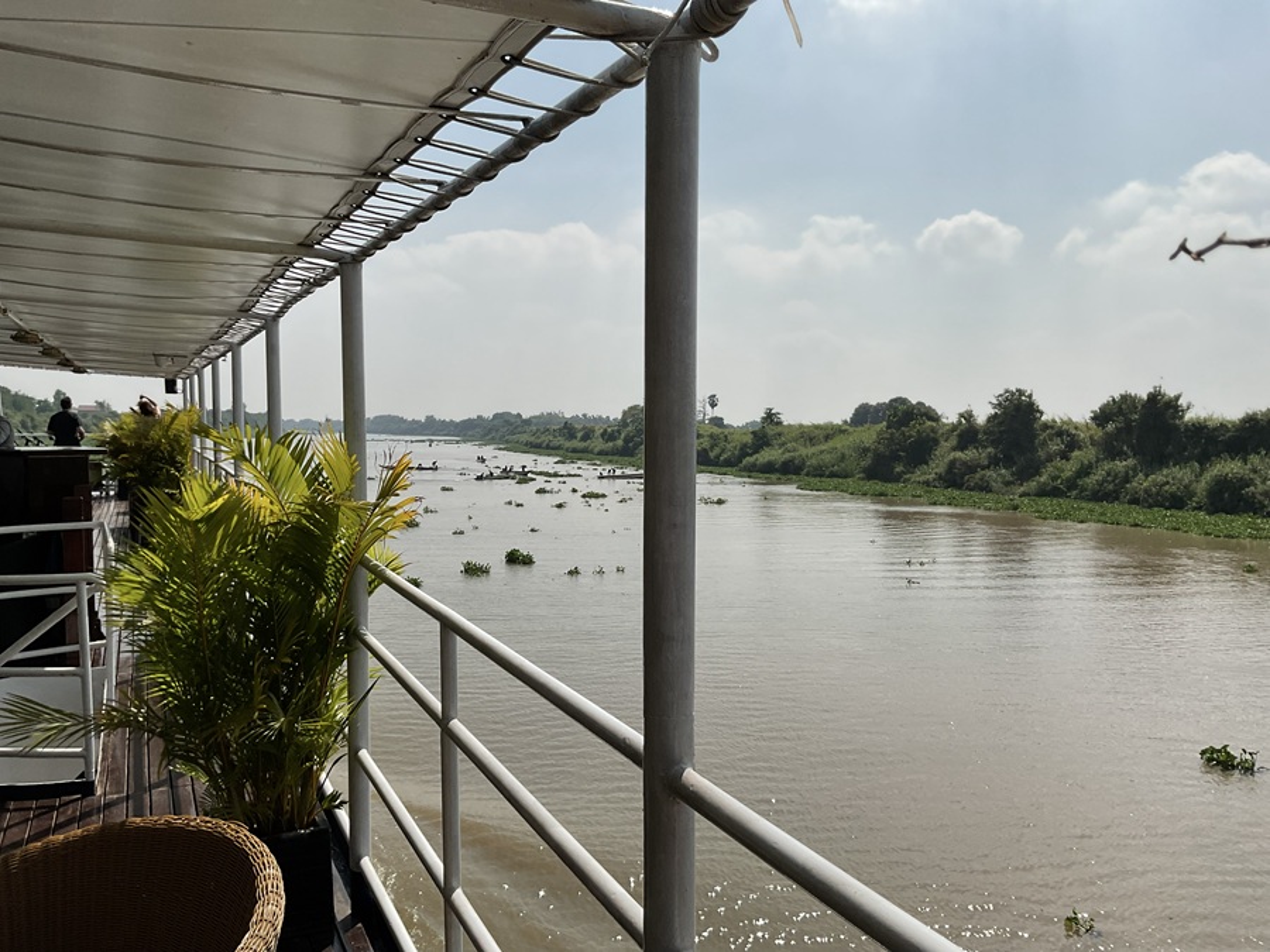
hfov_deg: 61.7
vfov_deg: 48.2
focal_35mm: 29
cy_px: 476
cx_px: 635
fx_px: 1064
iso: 16
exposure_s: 1/5263
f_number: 1.8
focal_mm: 3
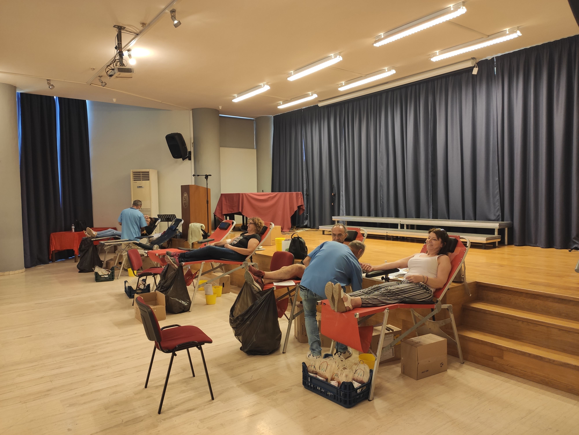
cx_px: 290
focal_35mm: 25
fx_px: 418
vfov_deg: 54.9
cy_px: 218
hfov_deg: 69.4
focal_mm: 4.74
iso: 318
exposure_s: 1/33
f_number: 1.79
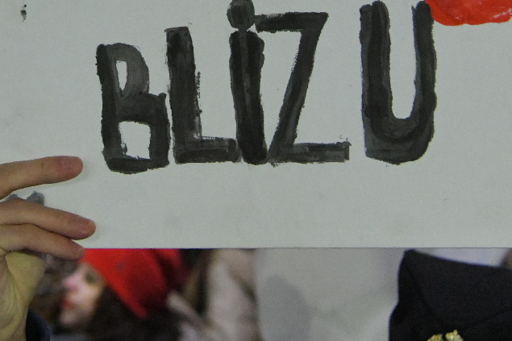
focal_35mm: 97
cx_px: 97
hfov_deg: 20.8
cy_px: -83
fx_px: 1379
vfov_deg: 13.6
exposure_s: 1/100
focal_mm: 38
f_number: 4
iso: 10000
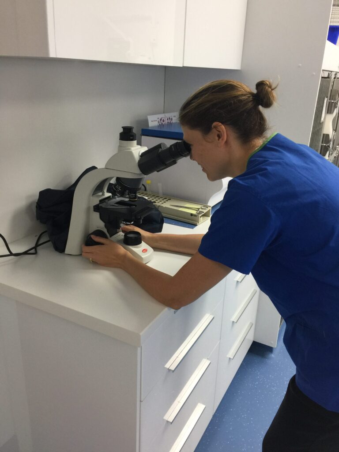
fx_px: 379
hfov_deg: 48.2
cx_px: 170
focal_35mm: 29
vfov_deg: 61.7
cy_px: 226
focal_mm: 4.15
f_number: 2.2
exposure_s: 1/33
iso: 50
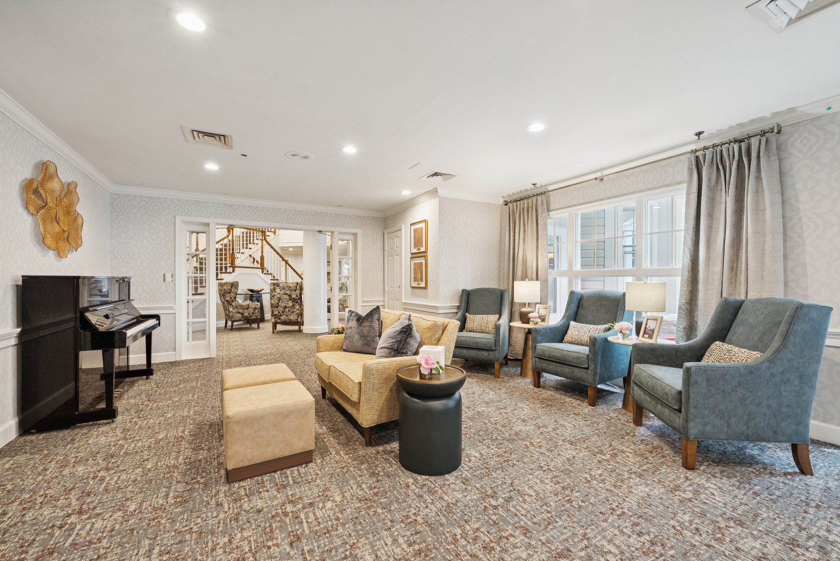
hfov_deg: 100.4
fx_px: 350
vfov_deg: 77.4
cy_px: 280
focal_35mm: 15
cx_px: 420
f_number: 7.1
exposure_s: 1/20
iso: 640
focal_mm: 15
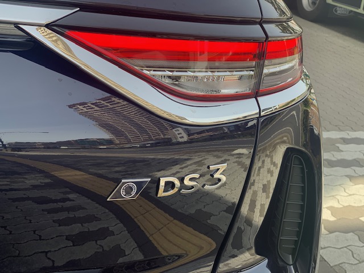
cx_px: 182
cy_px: 136
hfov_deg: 36.8
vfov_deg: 28.0
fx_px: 547
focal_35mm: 52
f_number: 2.4
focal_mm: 6
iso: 16
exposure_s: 1/175
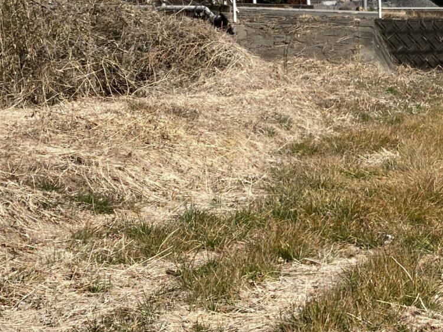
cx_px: 521
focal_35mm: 96
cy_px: 244
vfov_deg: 15.3
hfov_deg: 19.4
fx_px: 1228
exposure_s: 1/2208
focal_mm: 3.99
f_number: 1.8
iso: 20
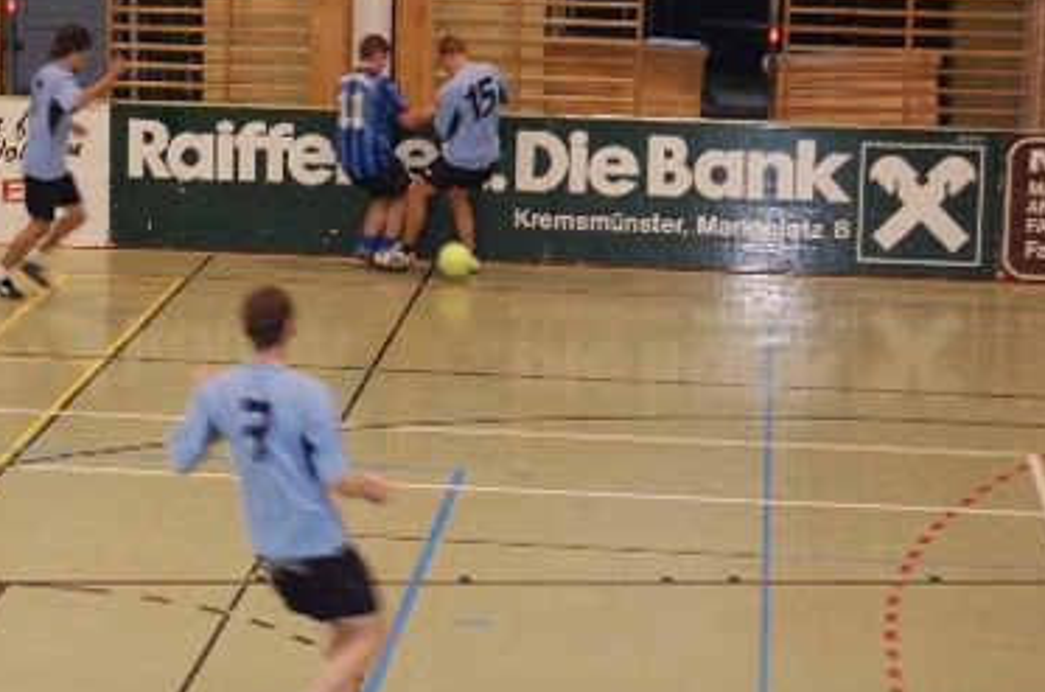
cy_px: 238
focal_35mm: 123
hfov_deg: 16.6
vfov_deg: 11.1
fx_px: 3563
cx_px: 269
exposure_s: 1/60
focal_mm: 52
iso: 1250
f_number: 5.6
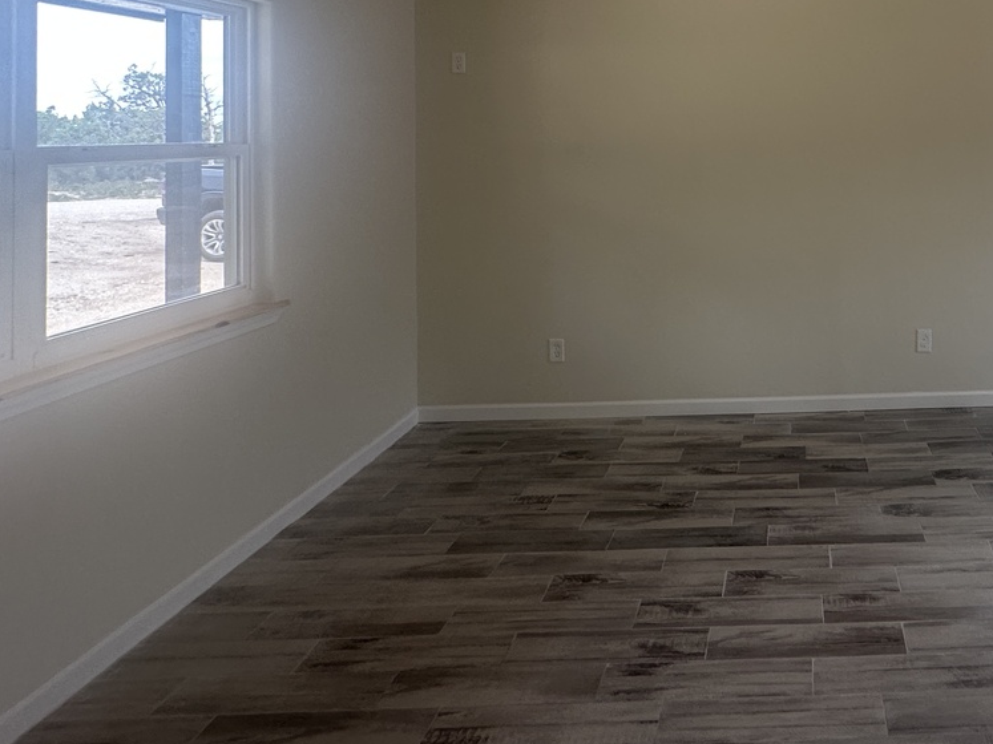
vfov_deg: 47.4
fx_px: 774
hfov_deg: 59.4
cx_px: 816
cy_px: 110
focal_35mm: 27
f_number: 2.2
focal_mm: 2.22
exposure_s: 1/120
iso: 64
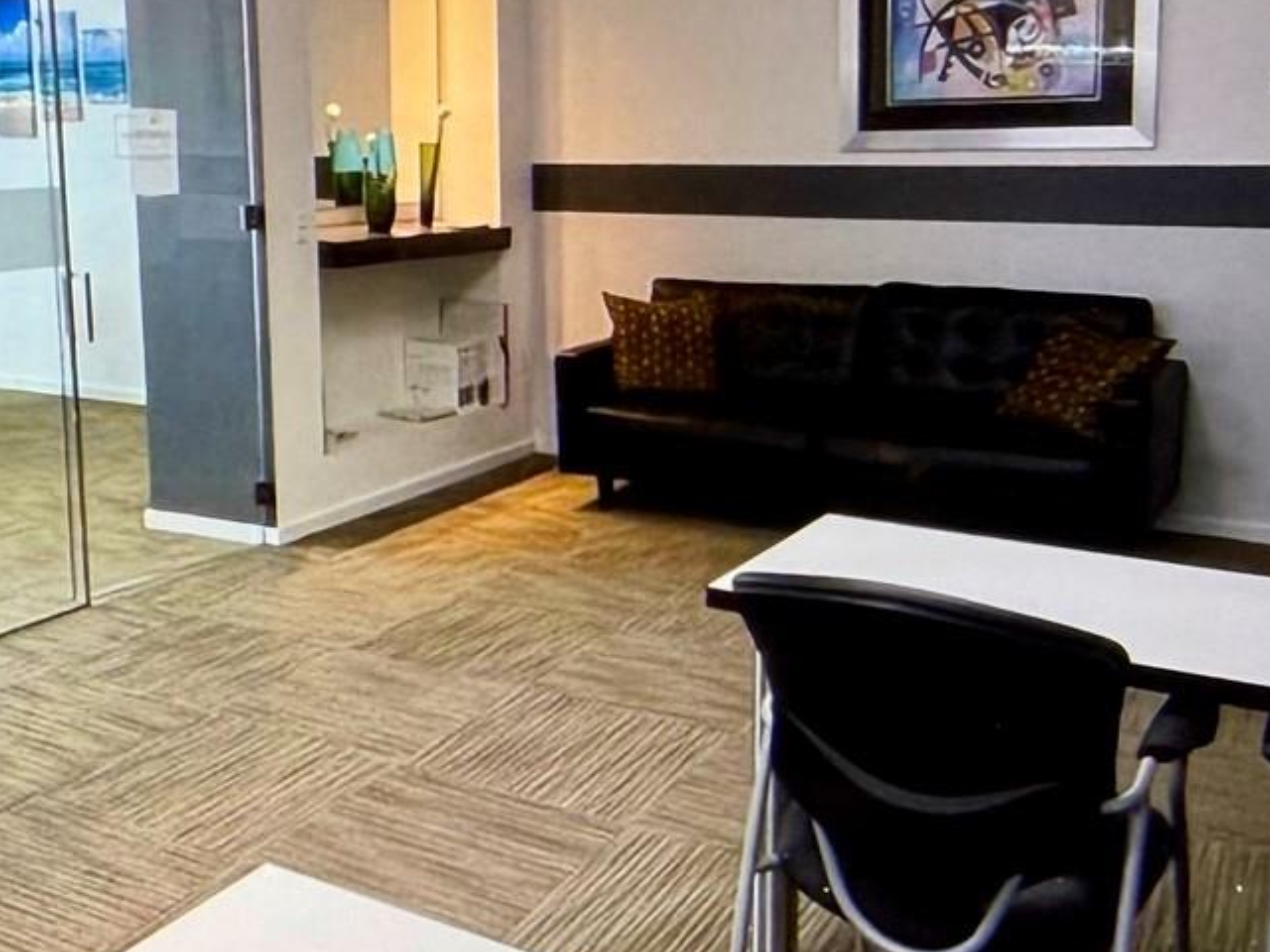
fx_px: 2201
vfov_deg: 24.3
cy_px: 639
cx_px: 185
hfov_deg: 31.0
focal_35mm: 60
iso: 100
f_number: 2.2
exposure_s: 1/120
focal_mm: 2.22
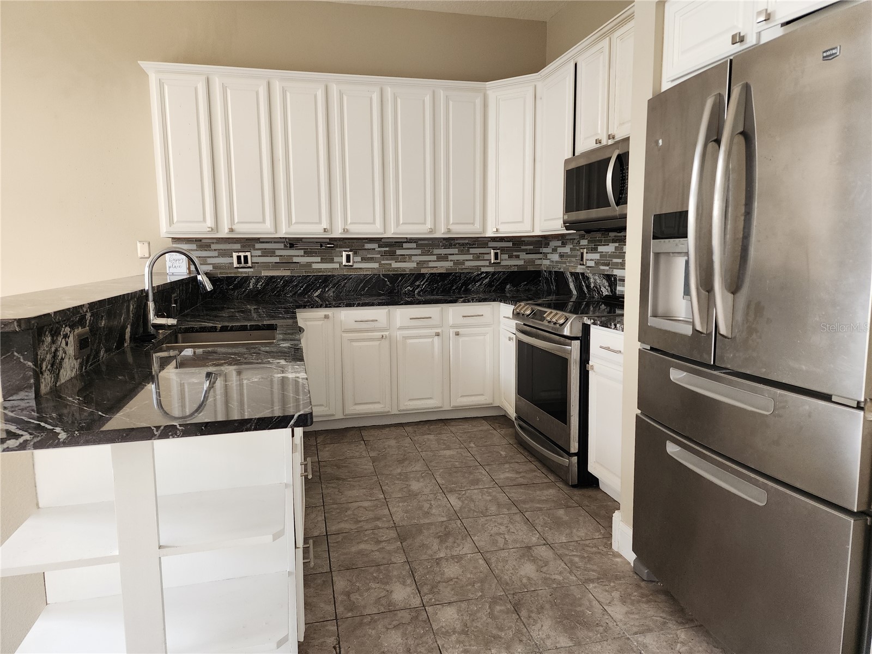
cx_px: 436
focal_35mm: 23
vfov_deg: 58.9
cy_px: 327
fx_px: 579
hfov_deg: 73.9
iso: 200
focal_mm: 6.4
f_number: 1.8
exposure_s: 1/120
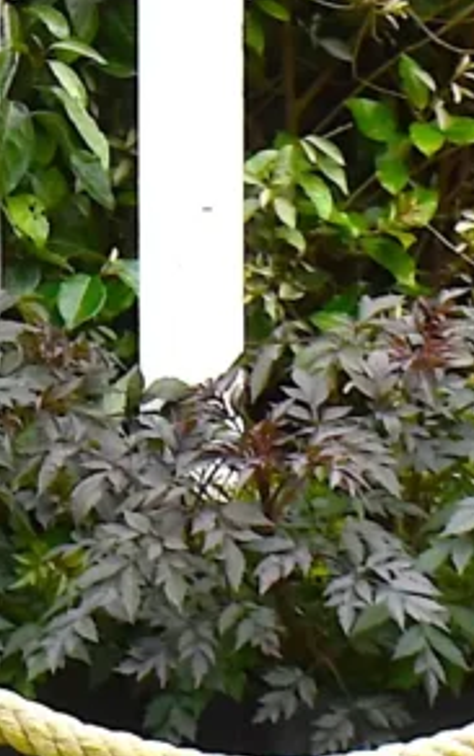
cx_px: -482
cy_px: -1
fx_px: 5806
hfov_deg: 4.6
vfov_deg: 7.4
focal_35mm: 281
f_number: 8
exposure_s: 1/250
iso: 280
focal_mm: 21
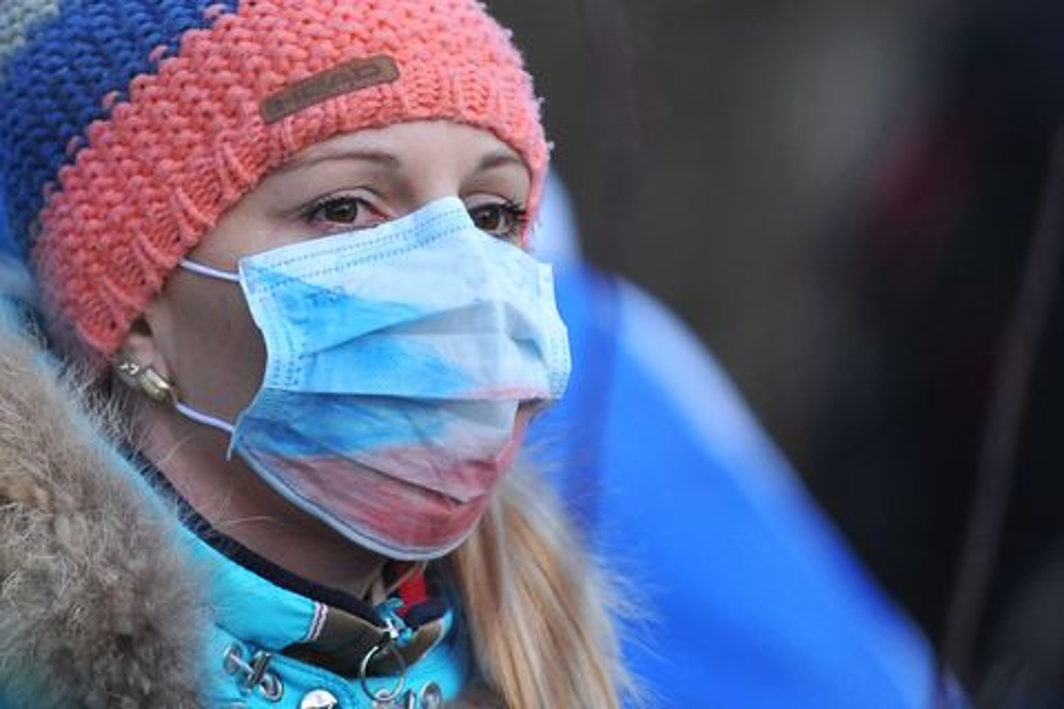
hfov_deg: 10.3
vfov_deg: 6.9
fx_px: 5911
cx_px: 532
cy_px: 354
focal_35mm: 200
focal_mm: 200
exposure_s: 1/200
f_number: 2.8
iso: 400
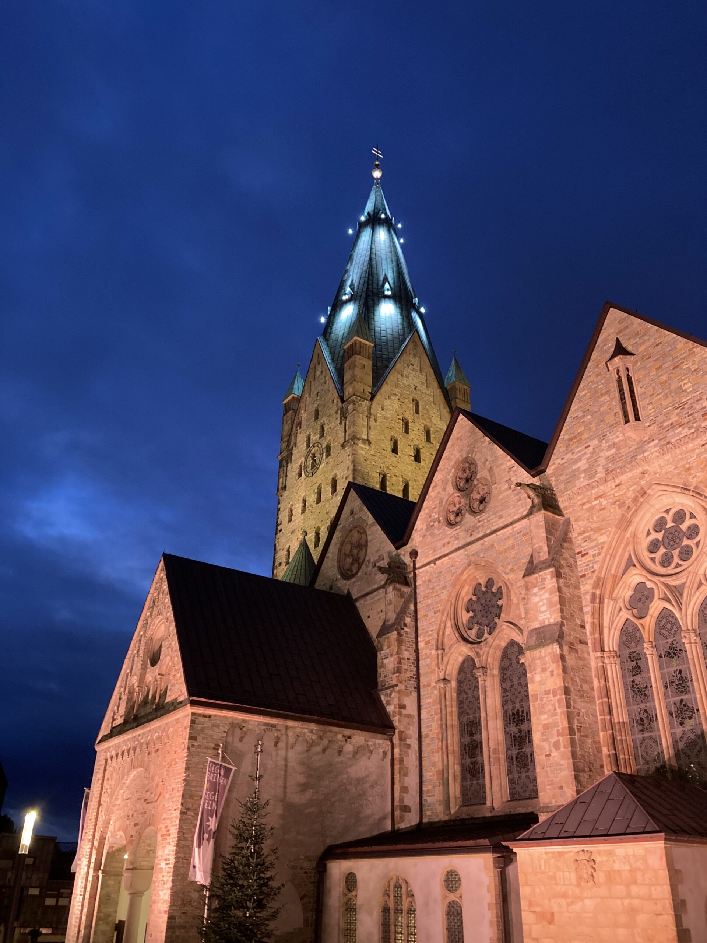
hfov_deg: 49.7
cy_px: 472
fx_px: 762
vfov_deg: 63.4
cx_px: 354
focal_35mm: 28
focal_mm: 3.99
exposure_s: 1/30
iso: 640
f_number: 1.8
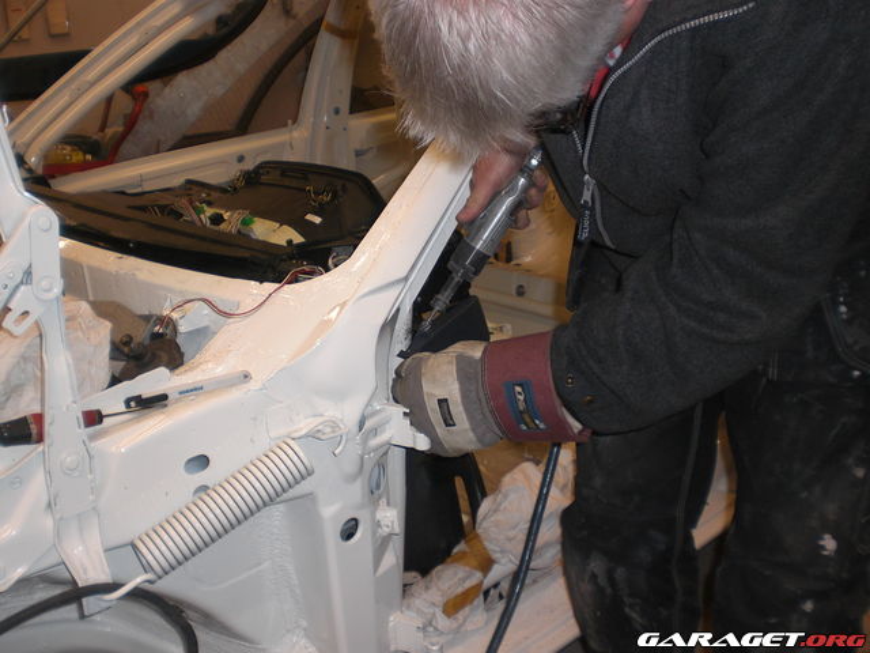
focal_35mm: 36
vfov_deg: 39.7
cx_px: 435
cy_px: 326
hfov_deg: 51.4
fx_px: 905
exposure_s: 1/60
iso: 100
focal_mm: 6.3
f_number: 3.1
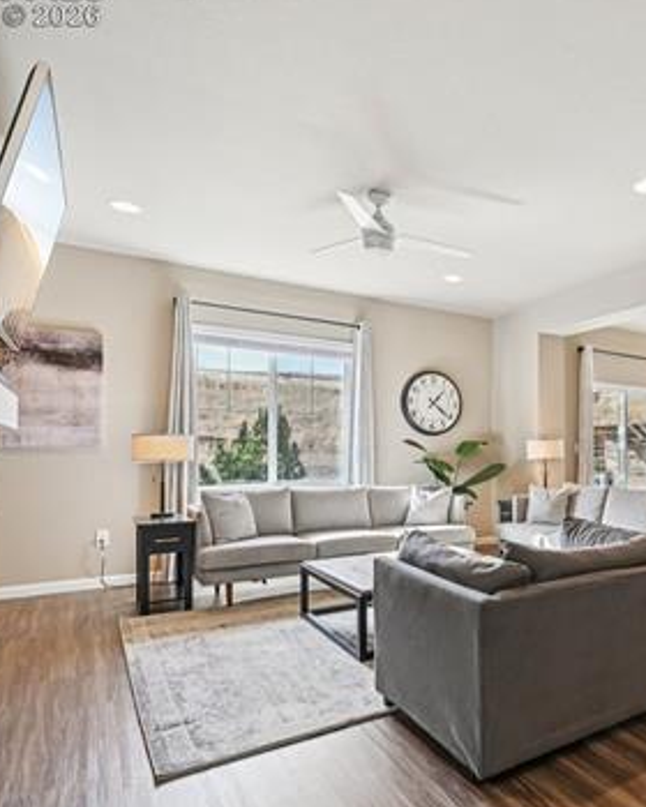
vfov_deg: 70.2
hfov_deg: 53.0
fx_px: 574
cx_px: 556
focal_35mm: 24
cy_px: 438
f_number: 10
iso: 220
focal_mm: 14
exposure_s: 1/15
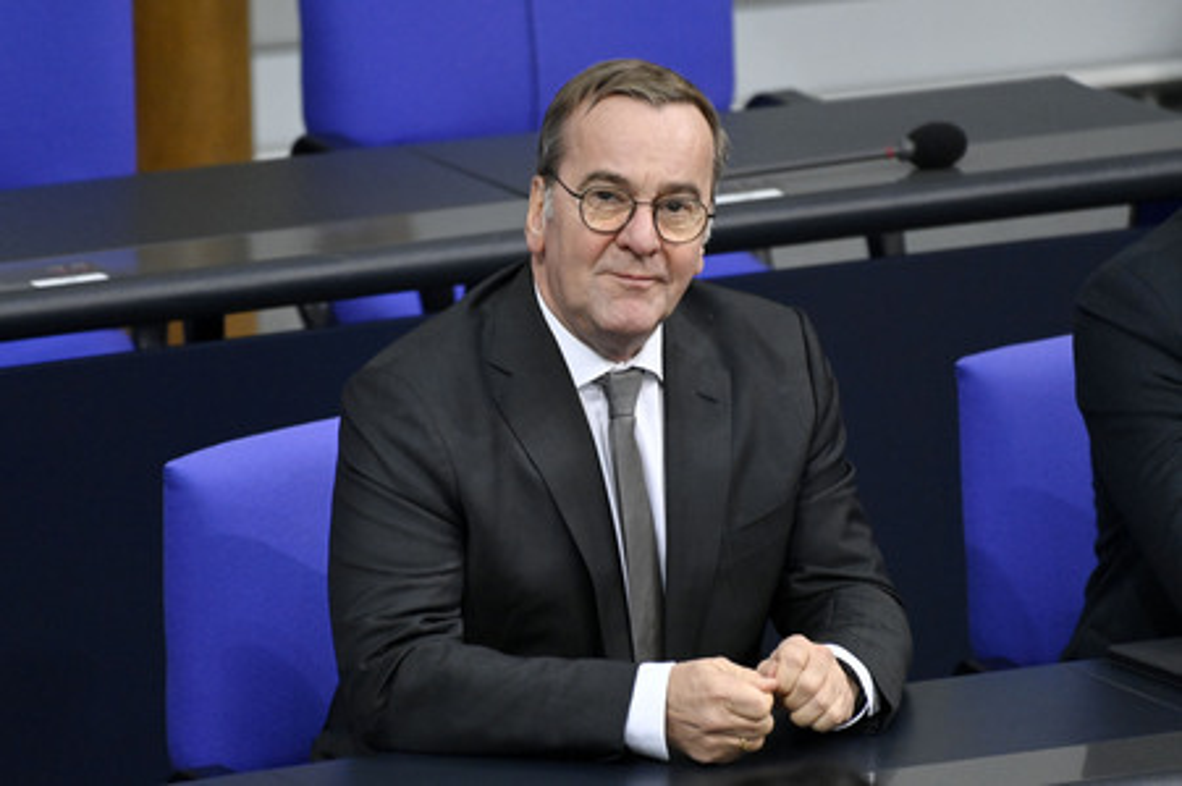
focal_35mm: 500
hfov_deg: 4.1
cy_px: 393
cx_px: 591
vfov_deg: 2.7
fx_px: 16404
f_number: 5.6
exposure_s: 1/320
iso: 10000
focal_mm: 500
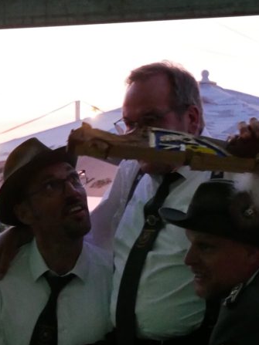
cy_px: 395
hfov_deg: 7.9
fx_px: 1876
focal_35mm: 188
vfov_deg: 10.4
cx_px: 134
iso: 3200
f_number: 5.2
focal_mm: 35
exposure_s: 1/60
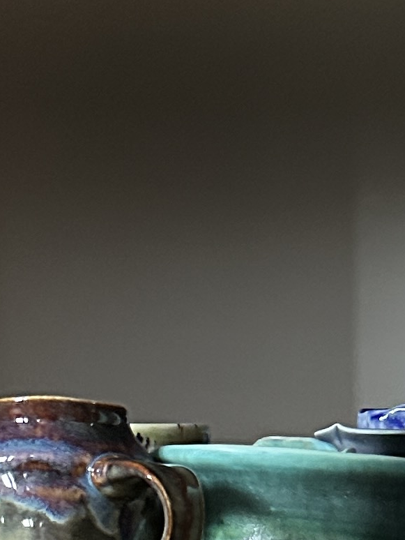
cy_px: 779
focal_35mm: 125
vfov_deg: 14.8
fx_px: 1949
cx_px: 442
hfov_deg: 11.7
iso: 1250
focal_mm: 6.86
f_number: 1.78
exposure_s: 1/30
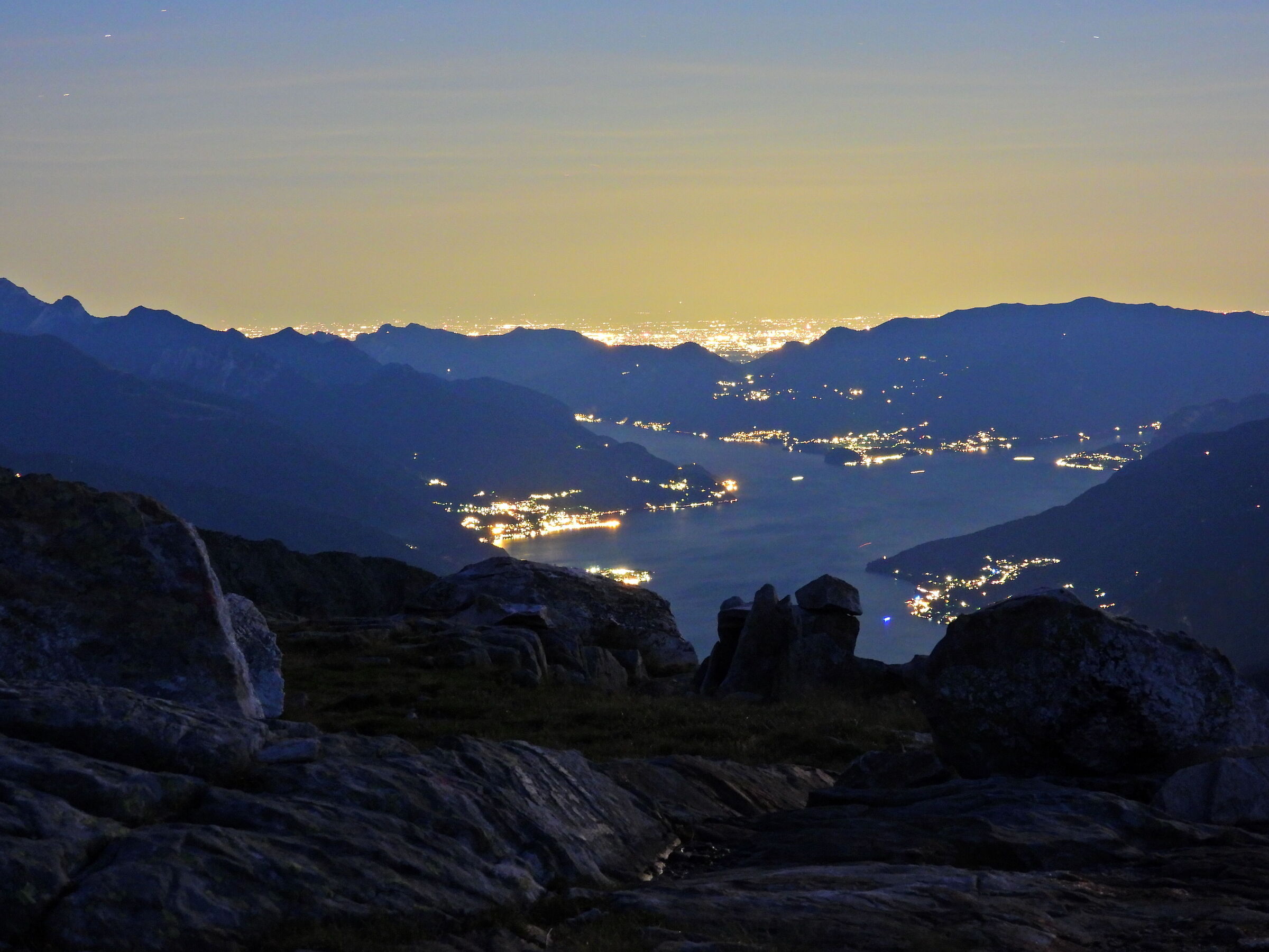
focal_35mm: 75
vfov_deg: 19.6
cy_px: 476
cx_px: 634
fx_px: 2749
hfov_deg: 26.0
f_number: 3.5
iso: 400
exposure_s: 30
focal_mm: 13.4
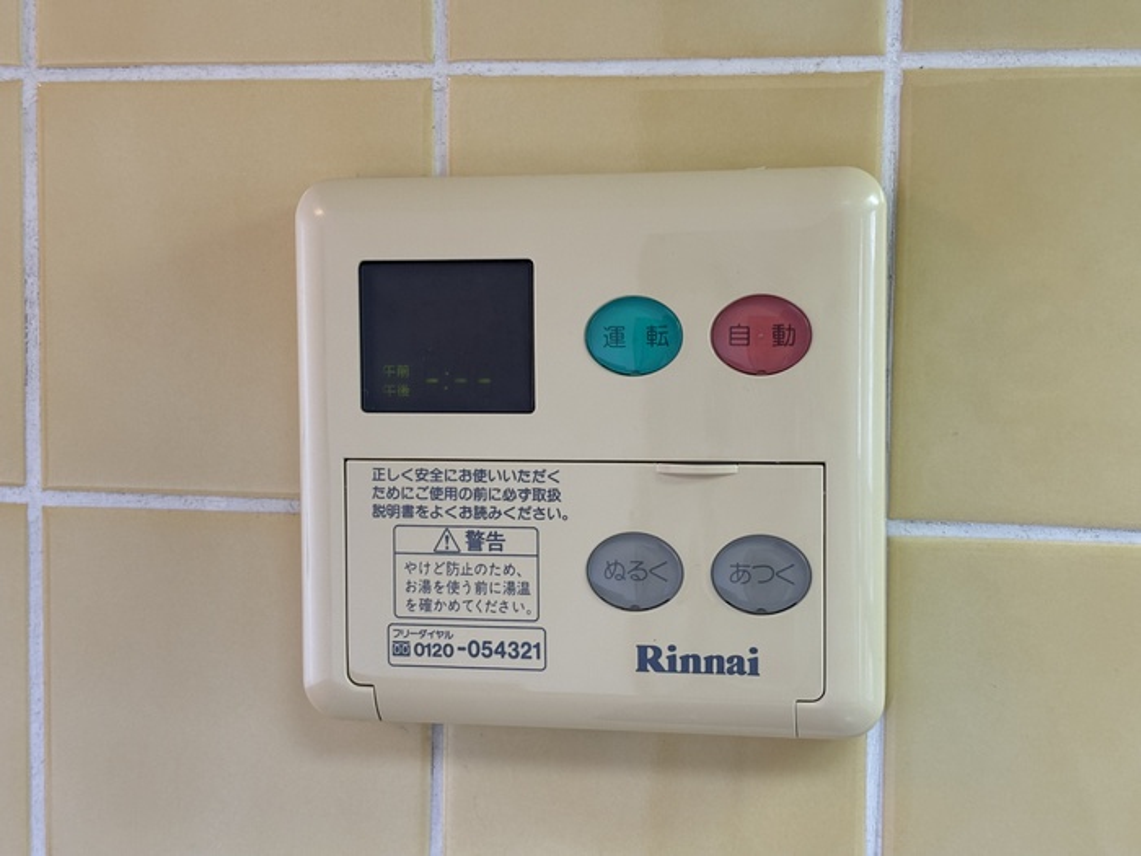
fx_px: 1714
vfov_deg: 28.0
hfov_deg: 36.8
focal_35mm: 52
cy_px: 428
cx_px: 570
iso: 50
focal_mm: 5.96
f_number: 1.6
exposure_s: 1/60
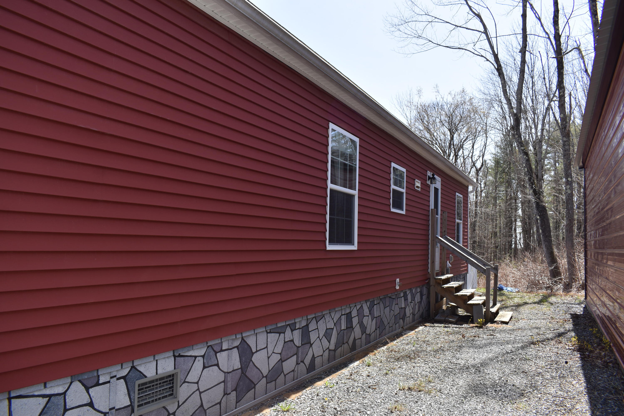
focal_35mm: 27
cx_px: 312
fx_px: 468
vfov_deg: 47.9
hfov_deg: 67.4
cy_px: 208
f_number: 8
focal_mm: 18
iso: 100
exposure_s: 1/200
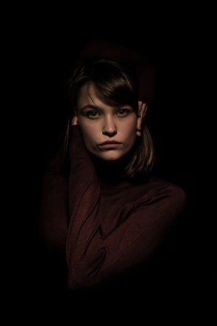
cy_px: 163
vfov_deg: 24.6
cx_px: 108
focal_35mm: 82
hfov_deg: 16.6
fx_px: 746
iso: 200
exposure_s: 1/10
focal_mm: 55
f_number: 5.6
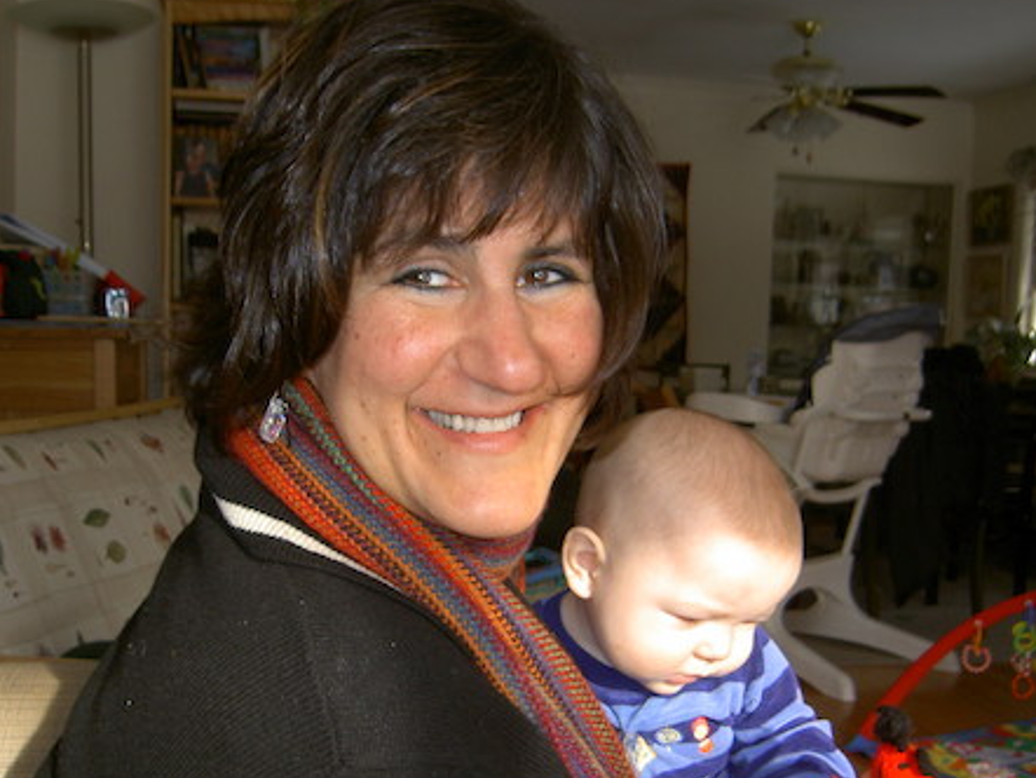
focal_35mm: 41
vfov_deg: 35.1
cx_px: 493
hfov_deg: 45.7
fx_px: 1228
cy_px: 452
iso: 50
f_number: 2.8
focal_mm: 5.6
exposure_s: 1/60
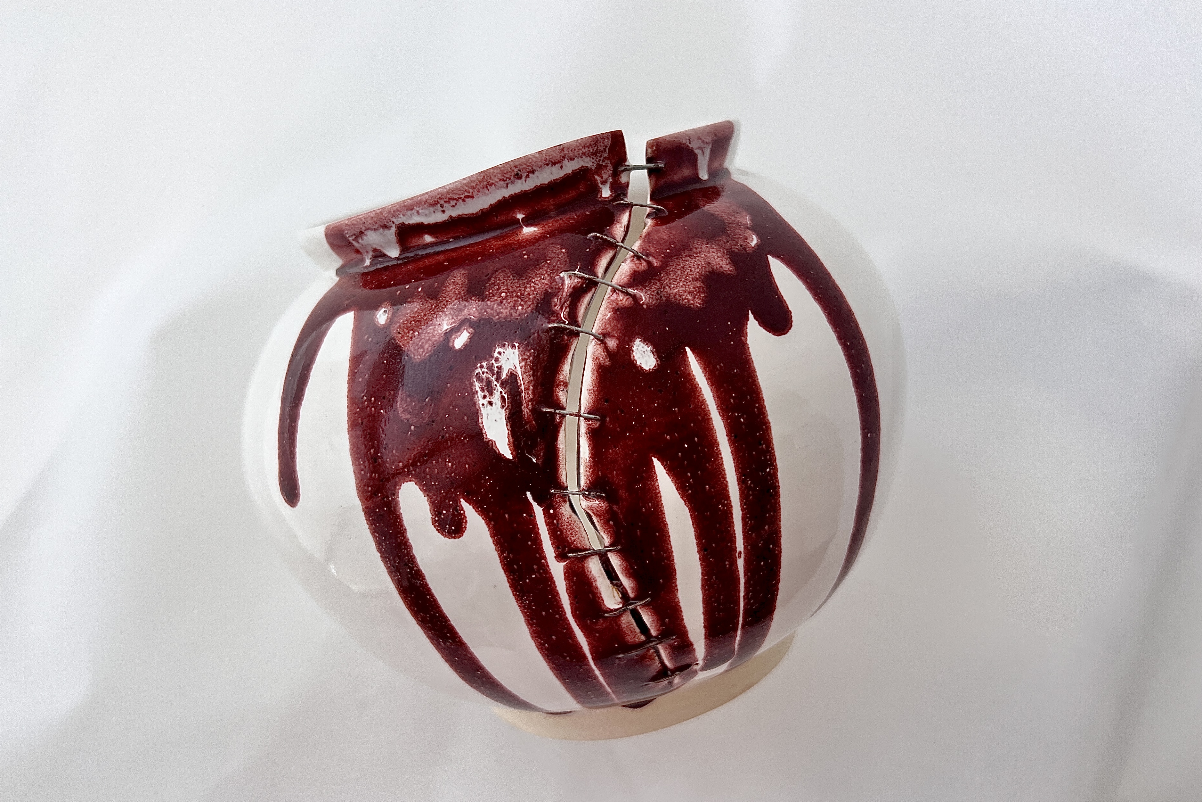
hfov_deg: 63.7
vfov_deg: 44.9
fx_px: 968
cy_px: 450
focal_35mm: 29
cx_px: 601
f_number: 1.5
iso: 40
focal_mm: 5.7
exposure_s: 1/121
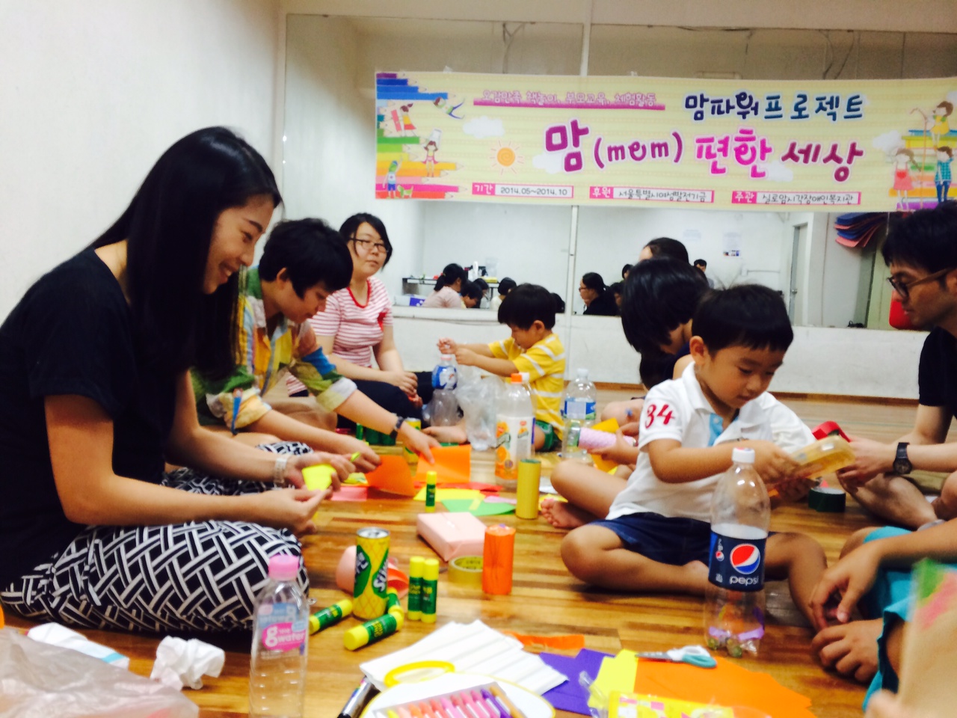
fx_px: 829
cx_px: 478
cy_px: 359
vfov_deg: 46.8
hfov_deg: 60.0
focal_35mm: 30
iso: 80
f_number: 2.2
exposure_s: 1/30
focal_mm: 4.12
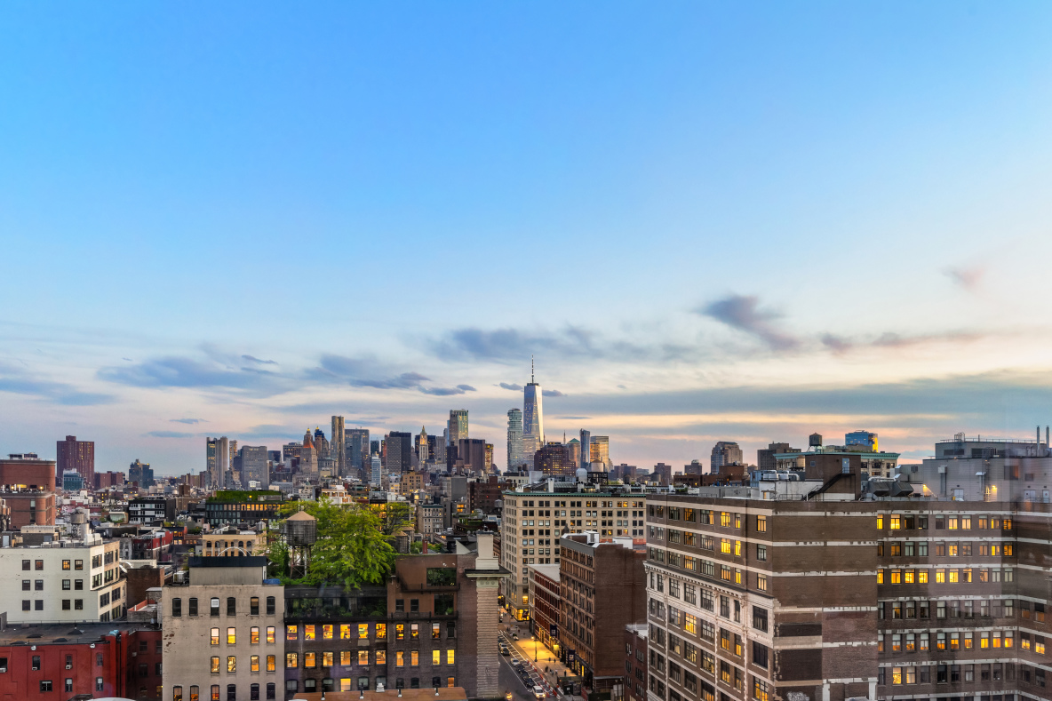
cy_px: 350
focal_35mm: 24
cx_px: 526
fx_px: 701
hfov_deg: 73.8
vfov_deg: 53.1
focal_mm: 24
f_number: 10
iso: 200
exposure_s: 1/1.25
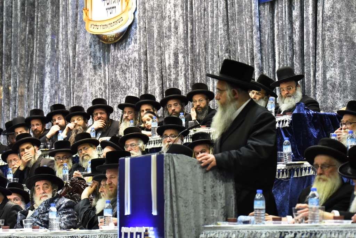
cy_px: 119
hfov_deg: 13.7
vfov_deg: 9.2
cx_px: 178
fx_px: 1484
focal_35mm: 150
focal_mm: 150
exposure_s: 1/160
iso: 2500
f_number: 5.6
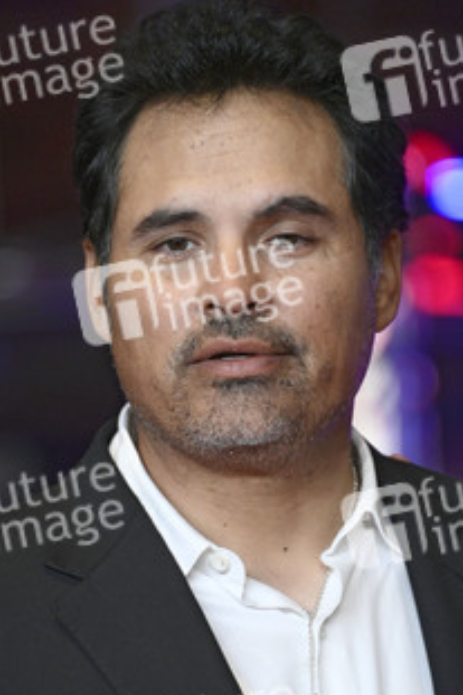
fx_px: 7454
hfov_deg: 3.6
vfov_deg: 5.3
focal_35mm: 386
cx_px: 253
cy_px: 404
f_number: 5.6
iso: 5000
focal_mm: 300
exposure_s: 1/250
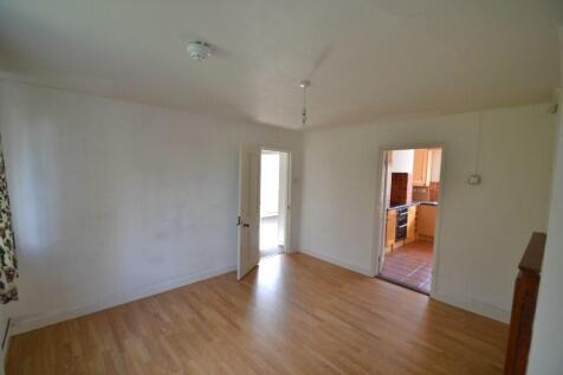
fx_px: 234
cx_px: 282
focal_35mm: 15
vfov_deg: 77.3
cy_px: 188
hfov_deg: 100.4
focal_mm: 10
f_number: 4.5
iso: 400
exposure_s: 1/80
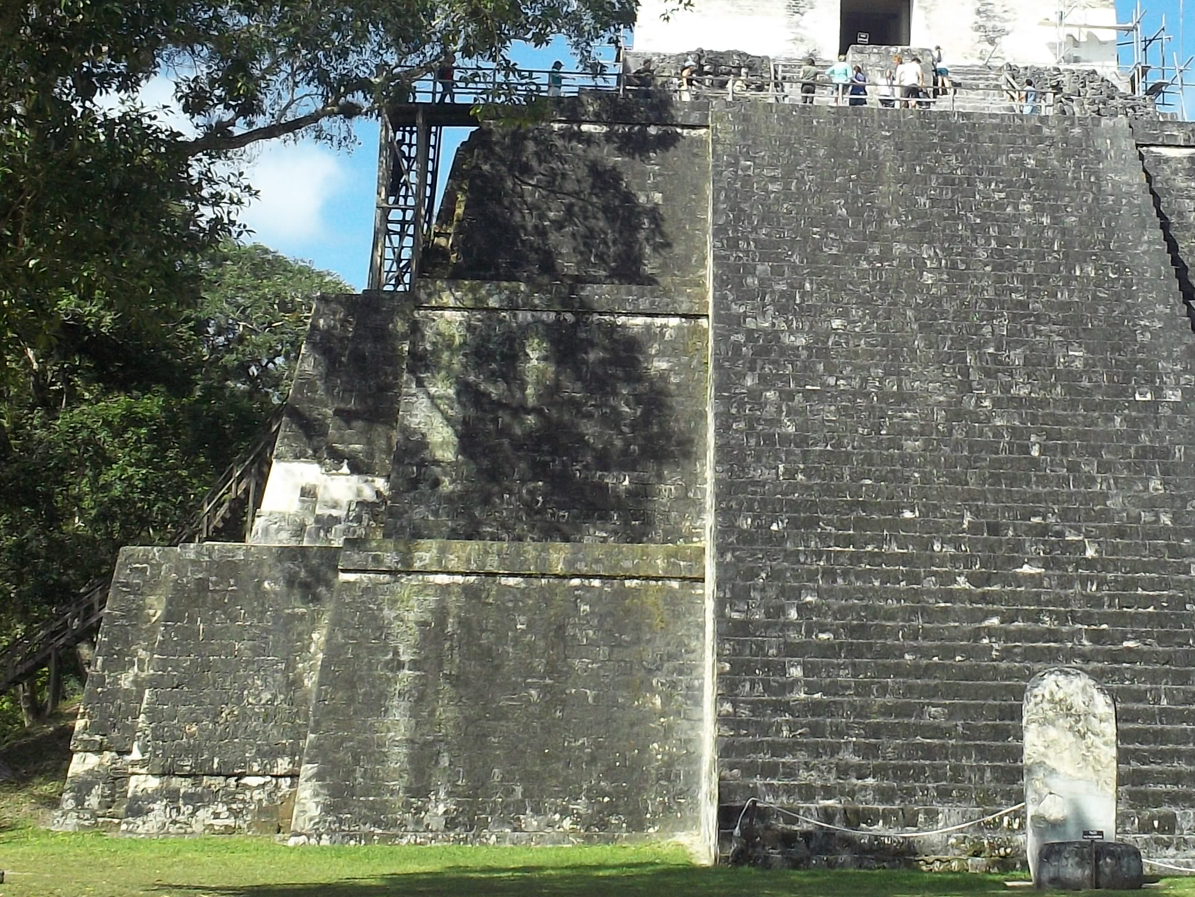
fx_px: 2451
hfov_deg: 27.2
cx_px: 800
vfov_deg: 20.6
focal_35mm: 71
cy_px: 246
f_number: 4.5
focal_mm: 6.3
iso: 80
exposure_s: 1/400
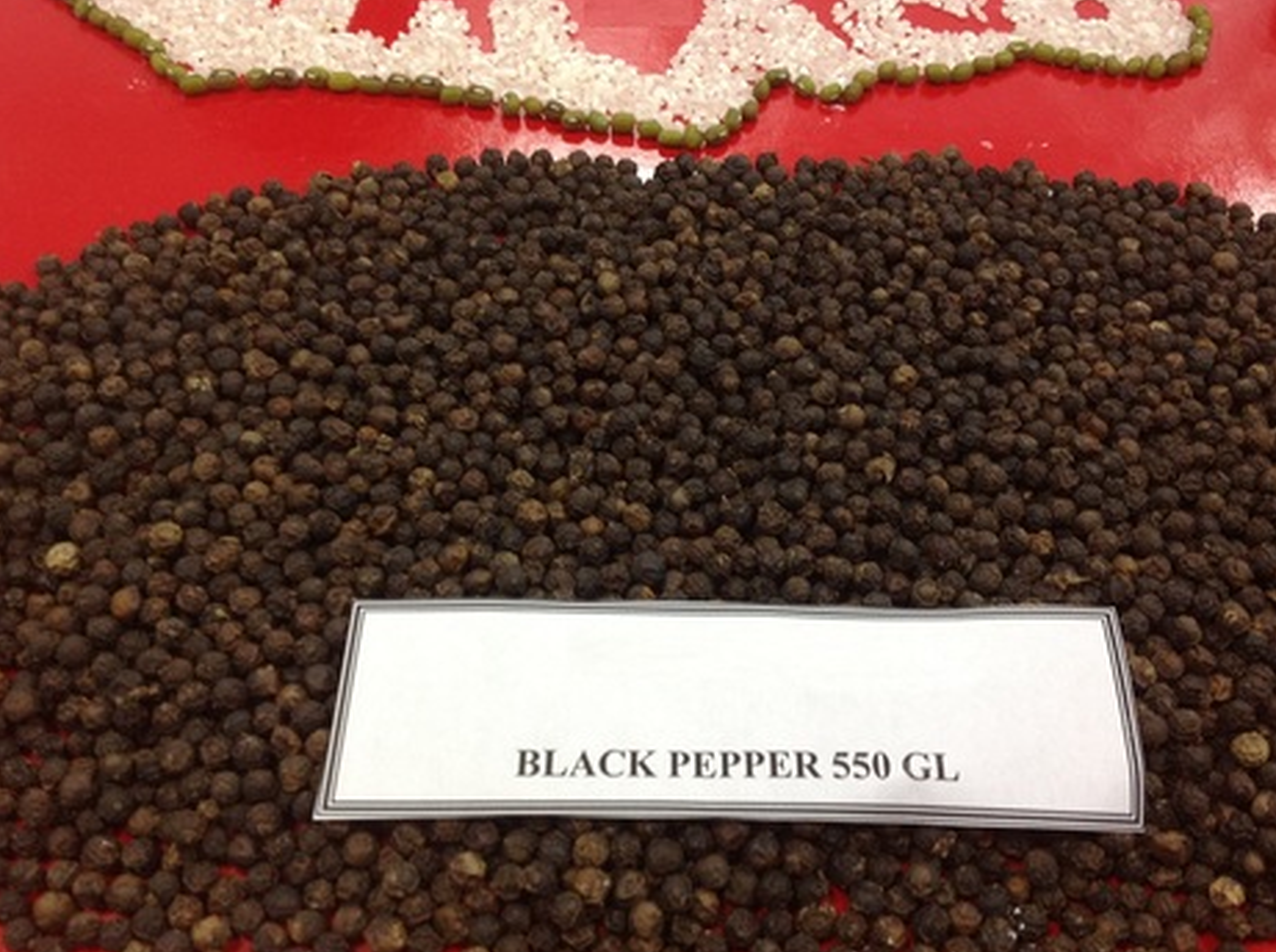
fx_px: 1398
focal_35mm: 38
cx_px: 664
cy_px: 450
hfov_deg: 49.0
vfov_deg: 37.6
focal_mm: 4.28
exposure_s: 1/17
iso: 100
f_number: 2.4
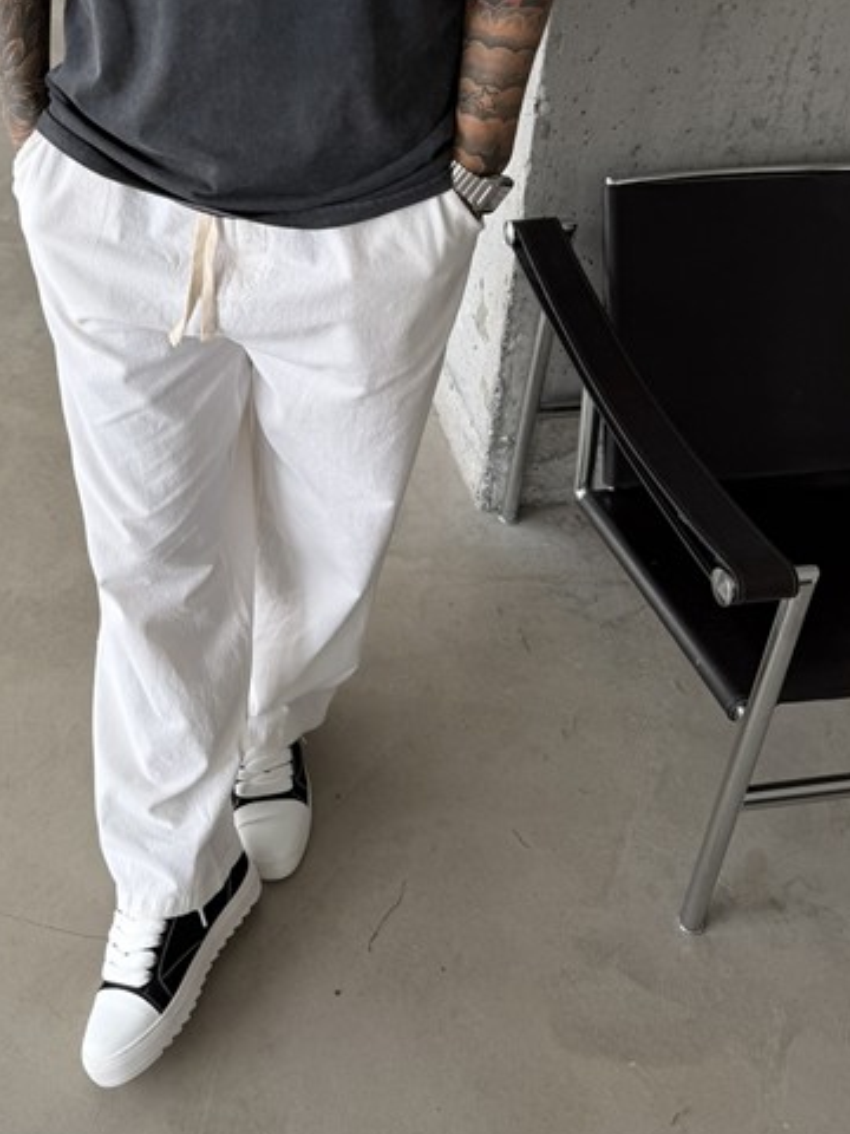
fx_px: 1310
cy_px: 206
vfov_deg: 44.2
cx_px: 229
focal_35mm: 40
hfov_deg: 35.3
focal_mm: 6.76
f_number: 1.78
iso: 80
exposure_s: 1/121
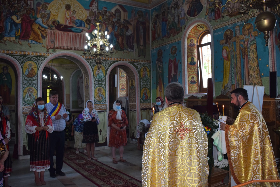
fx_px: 257
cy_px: 94
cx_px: 140
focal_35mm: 33
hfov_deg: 57.2
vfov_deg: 40.0
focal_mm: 22
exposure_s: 1/100
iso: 800
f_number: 5
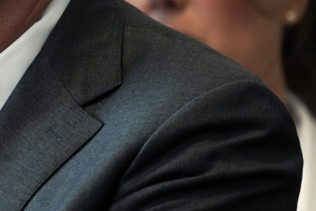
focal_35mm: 990
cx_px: -59
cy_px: -10
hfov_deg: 2.1
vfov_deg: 1.4
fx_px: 8686
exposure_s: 1/100
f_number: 5.6
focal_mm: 297
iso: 1250
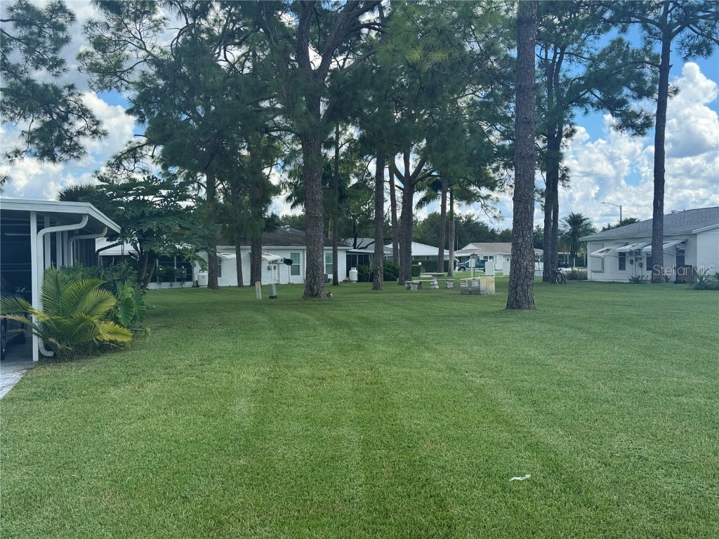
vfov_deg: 30.3
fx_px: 997
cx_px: 360
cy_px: 270
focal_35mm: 48
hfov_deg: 39.7
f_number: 1.78
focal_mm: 6.76
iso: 64
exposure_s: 1/2513
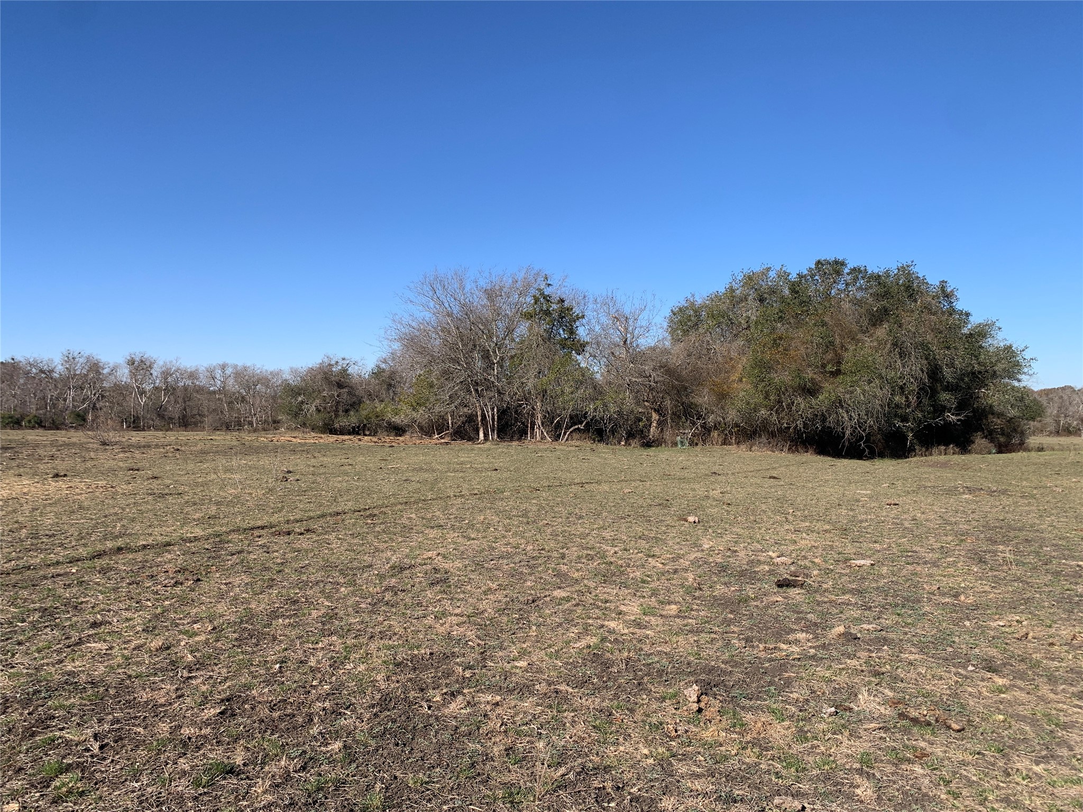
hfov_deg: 67.3
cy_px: 406
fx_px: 813
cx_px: 542
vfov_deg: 53.1
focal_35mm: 26
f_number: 1.8
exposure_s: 1/2309
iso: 25
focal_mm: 4.25
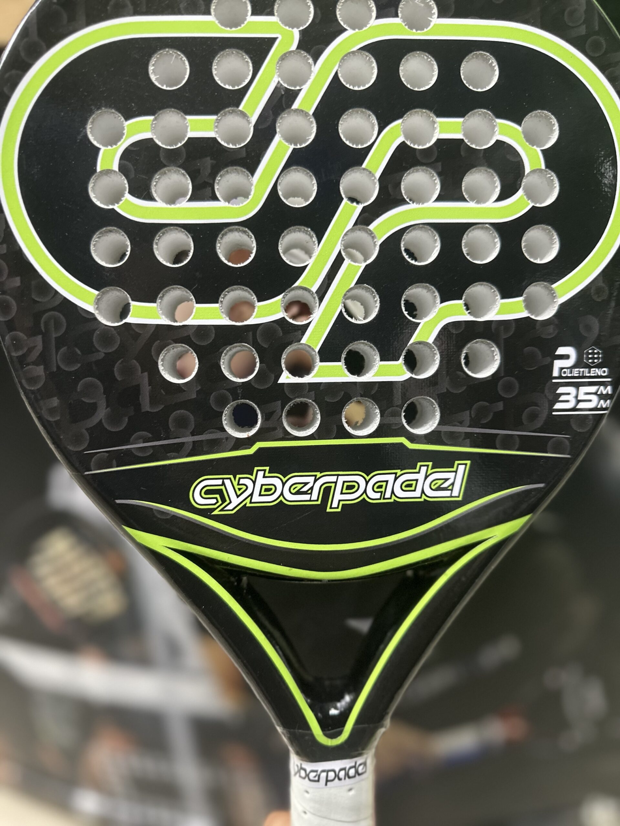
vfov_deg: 71.6
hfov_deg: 56.8
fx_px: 573
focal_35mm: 24
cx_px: 310
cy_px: 413
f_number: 1.78
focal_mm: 6.86
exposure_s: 1/60
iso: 400
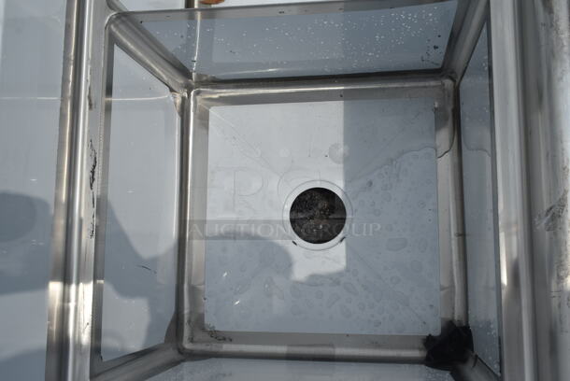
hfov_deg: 53.1
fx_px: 571
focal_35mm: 36
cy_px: 190
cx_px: 285
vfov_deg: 37.0
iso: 100
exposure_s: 1/500
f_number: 14
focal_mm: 24
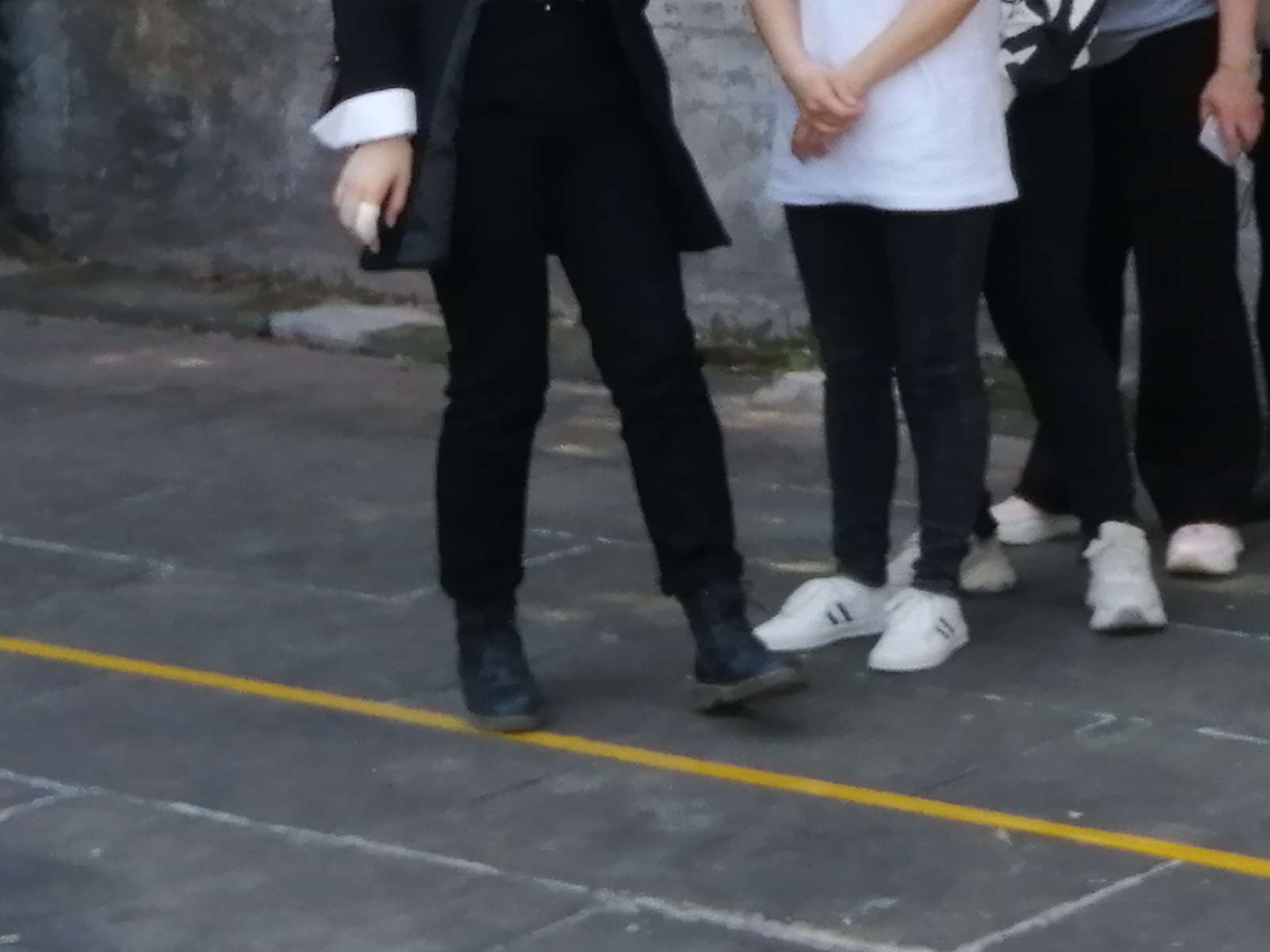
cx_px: 1388
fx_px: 3999
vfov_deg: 13.2
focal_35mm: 109
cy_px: -255
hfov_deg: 17.5
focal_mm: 3.6
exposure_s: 1/557
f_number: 1.8
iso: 50
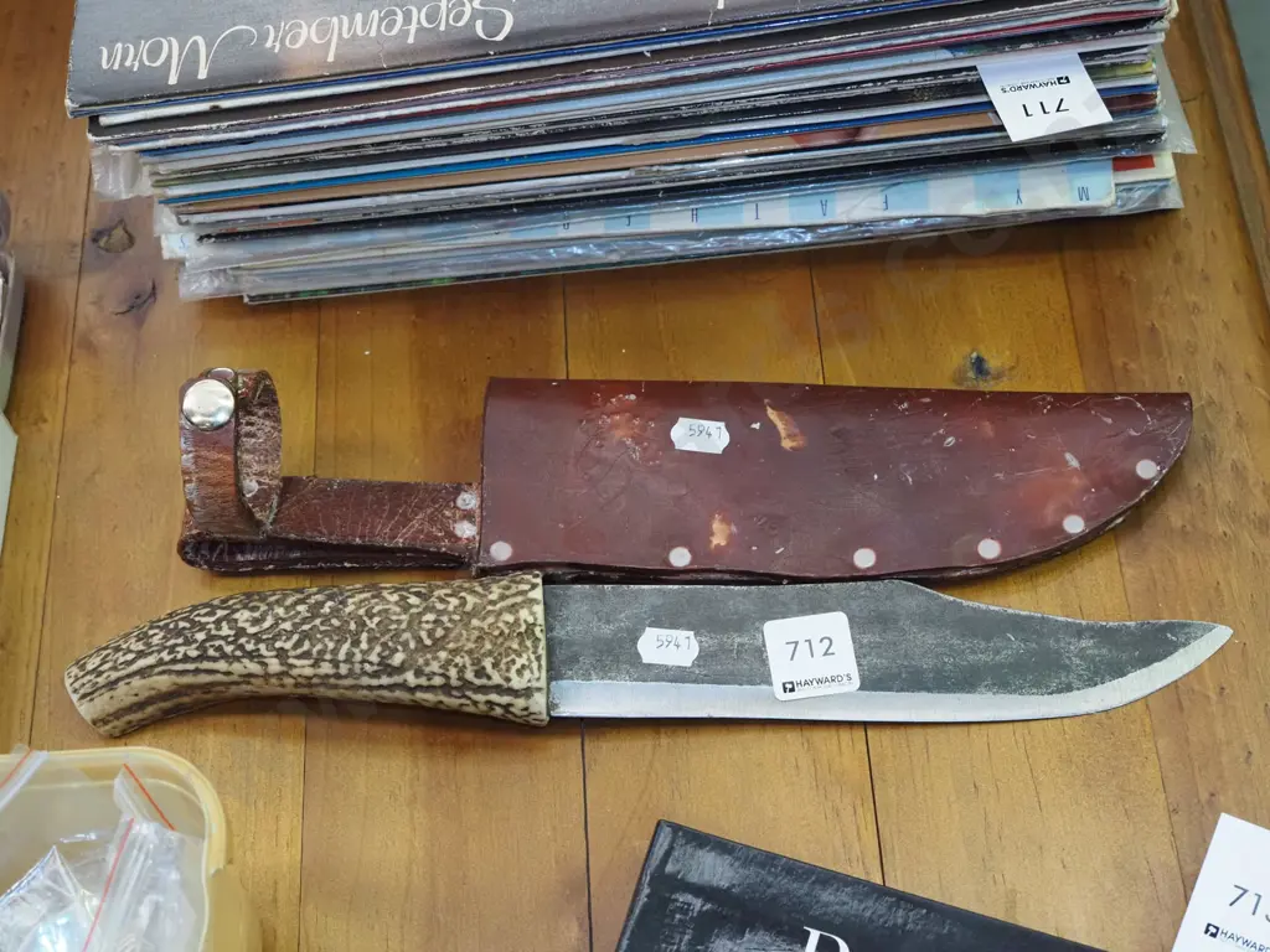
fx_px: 1981
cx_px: 635
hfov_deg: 35.5
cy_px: 476
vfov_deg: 27.0
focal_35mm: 54
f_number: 5.6
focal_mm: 27
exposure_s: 1/200
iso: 3200
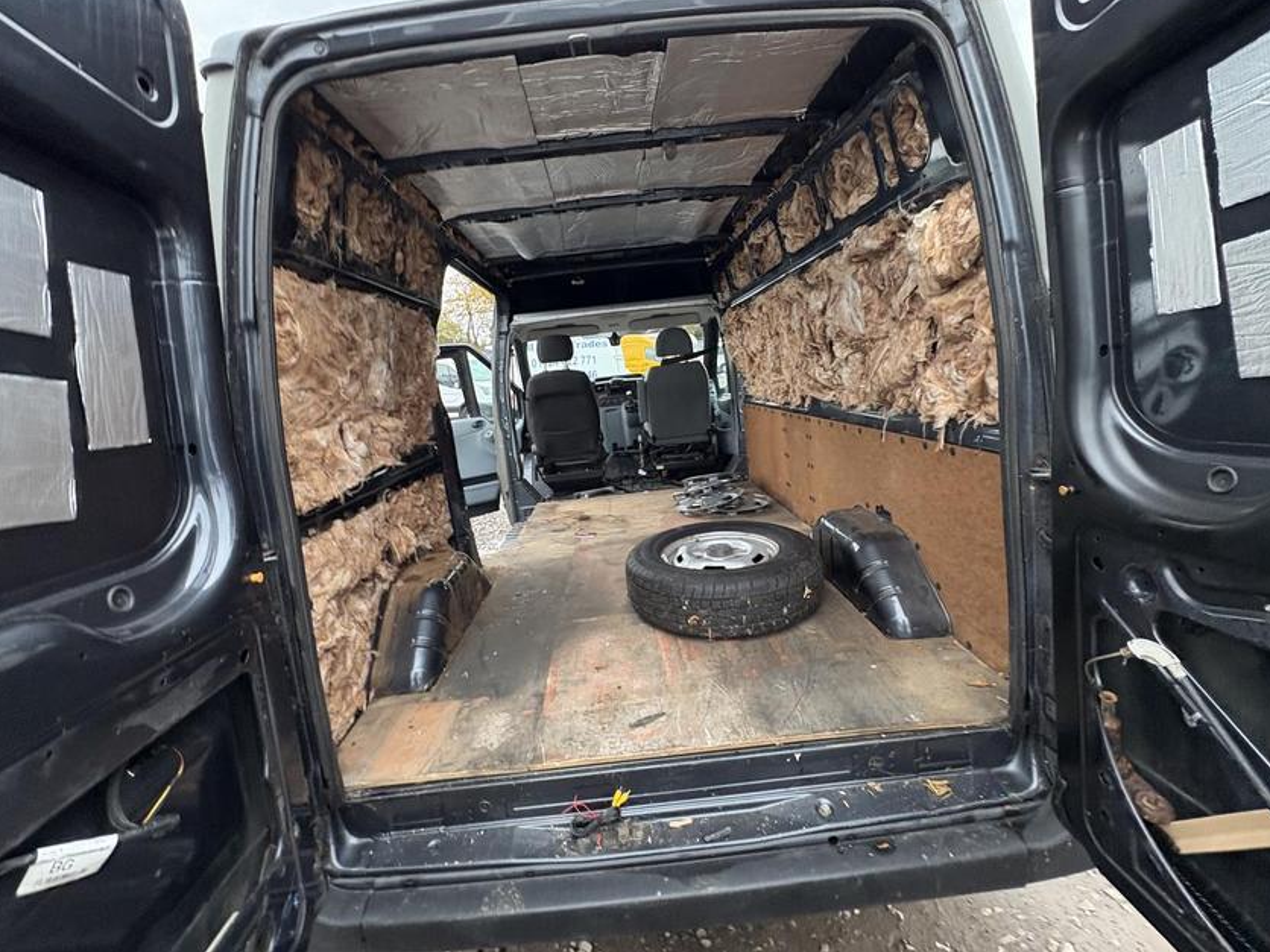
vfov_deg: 81.6
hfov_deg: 98.2
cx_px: 621
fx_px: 550
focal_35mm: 15
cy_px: 443
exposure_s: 1/66
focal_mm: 2.22
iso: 250
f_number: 2.2
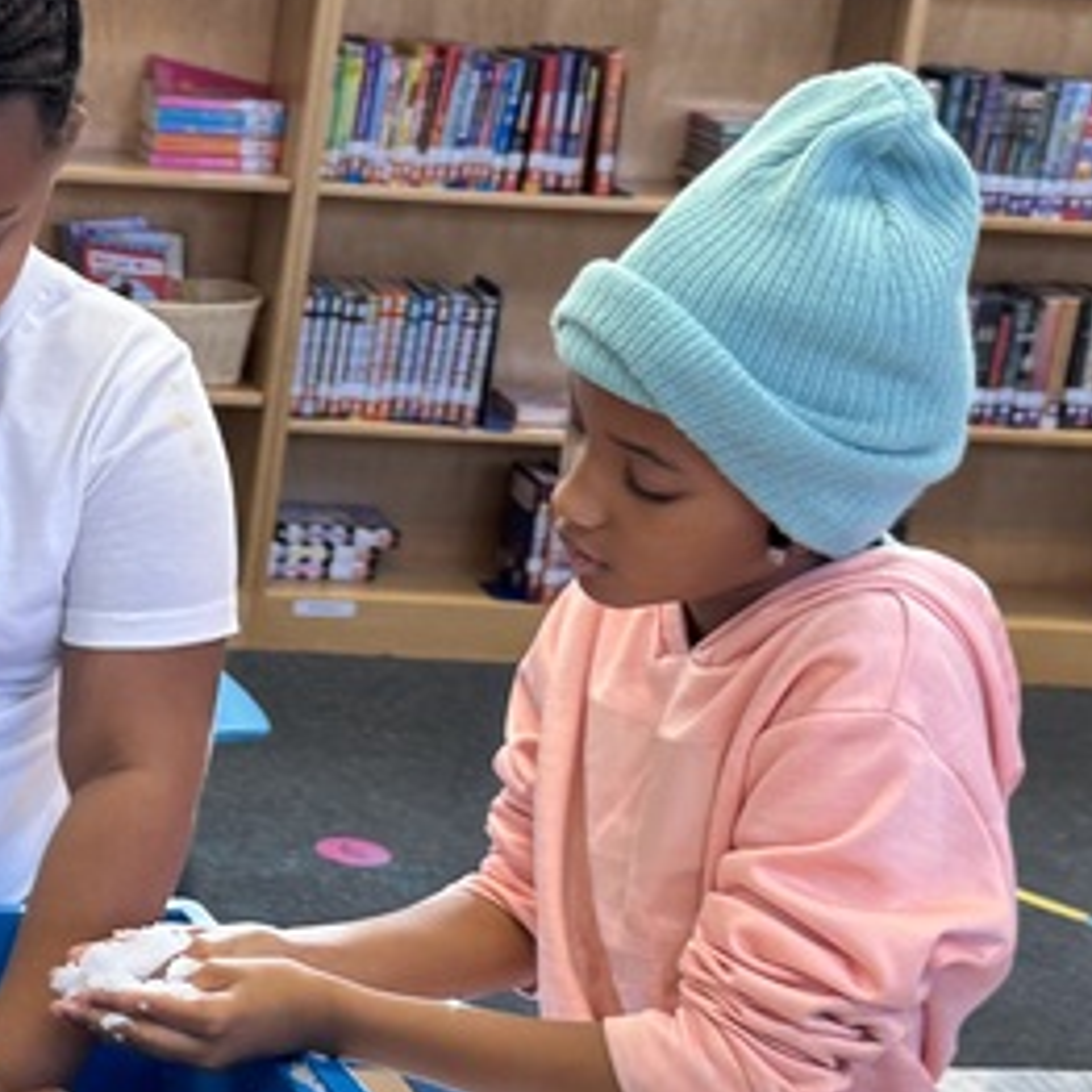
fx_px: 2962
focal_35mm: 83
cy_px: 700
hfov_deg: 19.7
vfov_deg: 20.8
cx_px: -192
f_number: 1.78
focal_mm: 6.76
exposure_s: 1/60
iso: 125
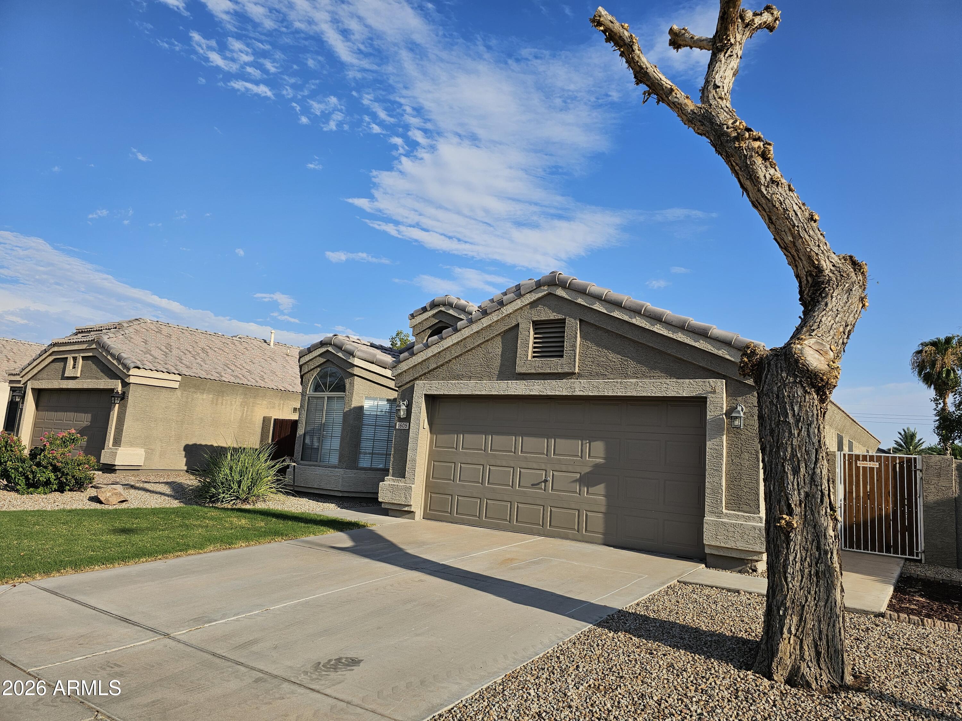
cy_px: 360
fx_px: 639
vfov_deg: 58.9
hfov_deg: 73.9
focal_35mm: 23
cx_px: 481
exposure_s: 1/1399
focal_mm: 6.3
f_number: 1.7
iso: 16
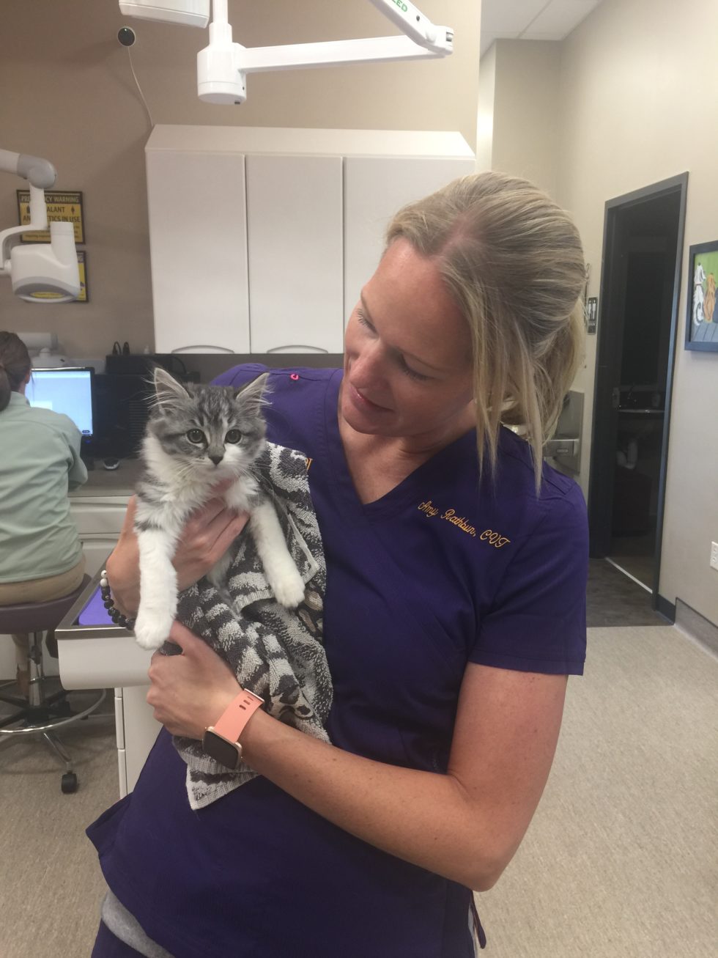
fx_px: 802
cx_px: 359
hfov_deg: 48.2
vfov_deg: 61.7
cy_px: 479
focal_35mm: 29
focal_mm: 4.15
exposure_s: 1/15
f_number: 2.2
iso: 32
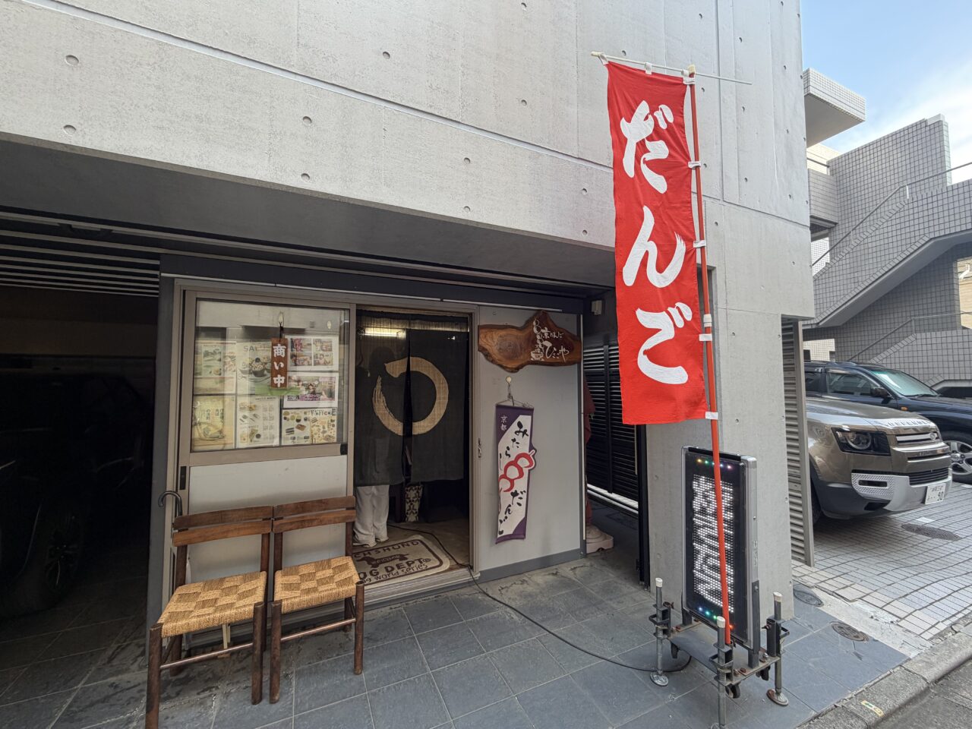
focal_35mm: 14
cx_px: 486
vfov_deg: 85.7
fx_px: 393
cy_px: 364
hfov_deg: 102.1
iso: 64
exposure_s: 1/119
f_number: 2.2
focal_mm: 2.22
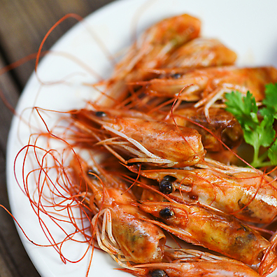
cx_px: 115
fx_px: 1222
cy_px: 138
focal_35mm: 135
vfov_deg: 12.9
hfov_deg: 12.9
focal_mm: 105
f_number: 4
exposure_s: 1/100
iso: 500
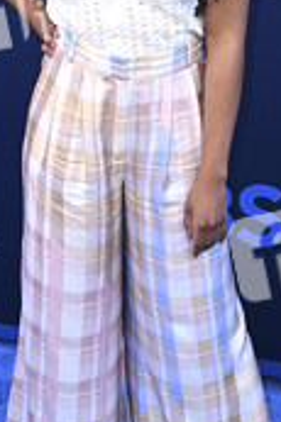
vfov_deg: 21.3
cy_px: 122
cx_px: 132
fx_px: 1114
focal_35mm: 95
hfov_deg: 14.4
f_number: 5.6
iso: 500
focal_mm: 41
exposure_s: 1/200
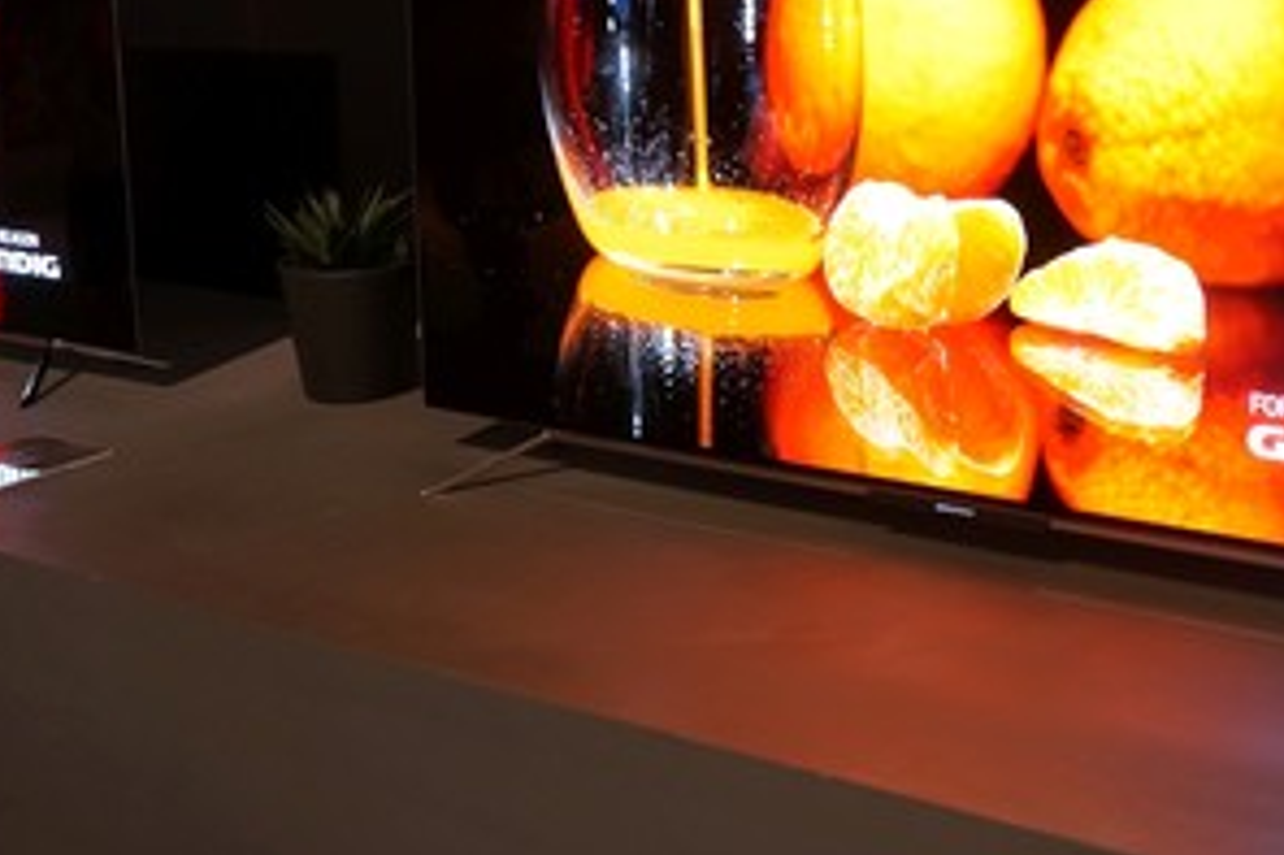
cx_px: 1019
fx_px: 1675
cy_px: 100
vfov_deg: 27.7
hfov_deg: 40.3
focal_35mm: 47
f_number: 3.5
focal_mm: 16
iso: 400
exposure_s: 1/20
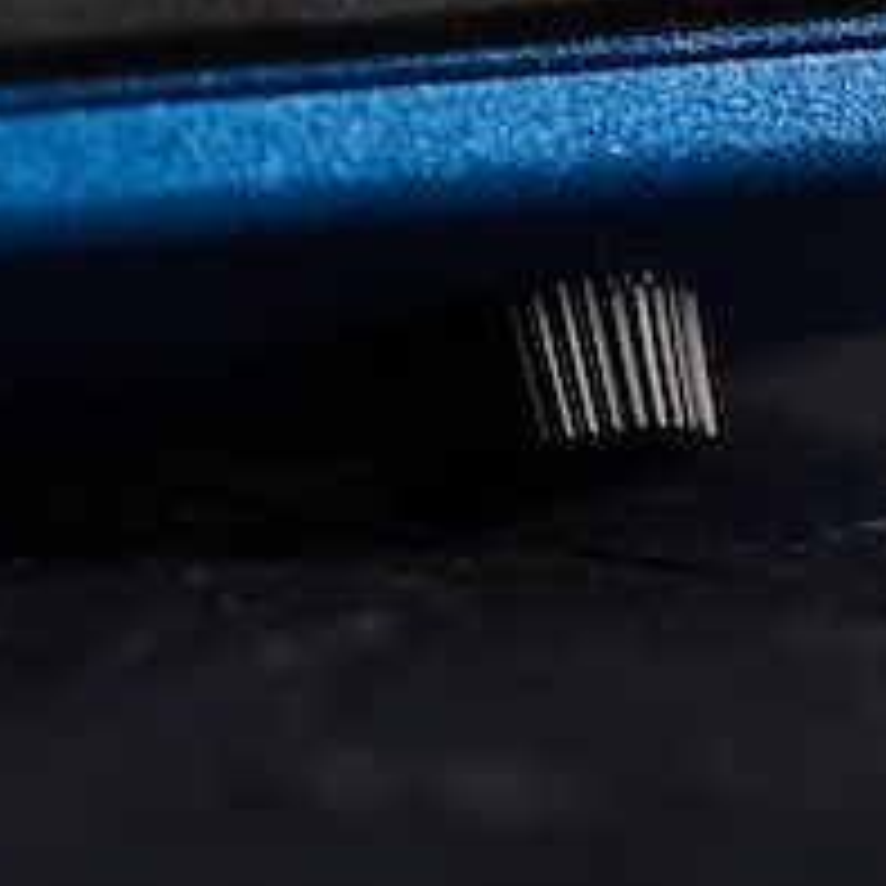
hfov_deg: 4.2
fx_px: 11988
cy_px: -1457
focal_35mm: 414
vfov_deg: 4.1
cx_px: -1066
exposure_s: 1/60
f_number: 4.5
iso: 64
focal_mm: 50
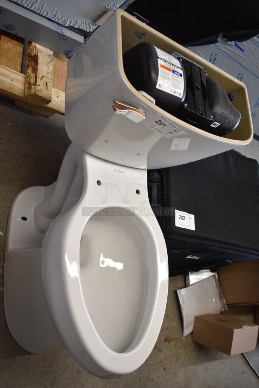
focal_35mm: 34
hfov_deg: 38.4
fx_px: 372
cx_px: 130
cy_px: 194
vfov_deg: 55.1
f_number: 3.8
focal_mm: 23
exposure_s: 1/40
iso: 500
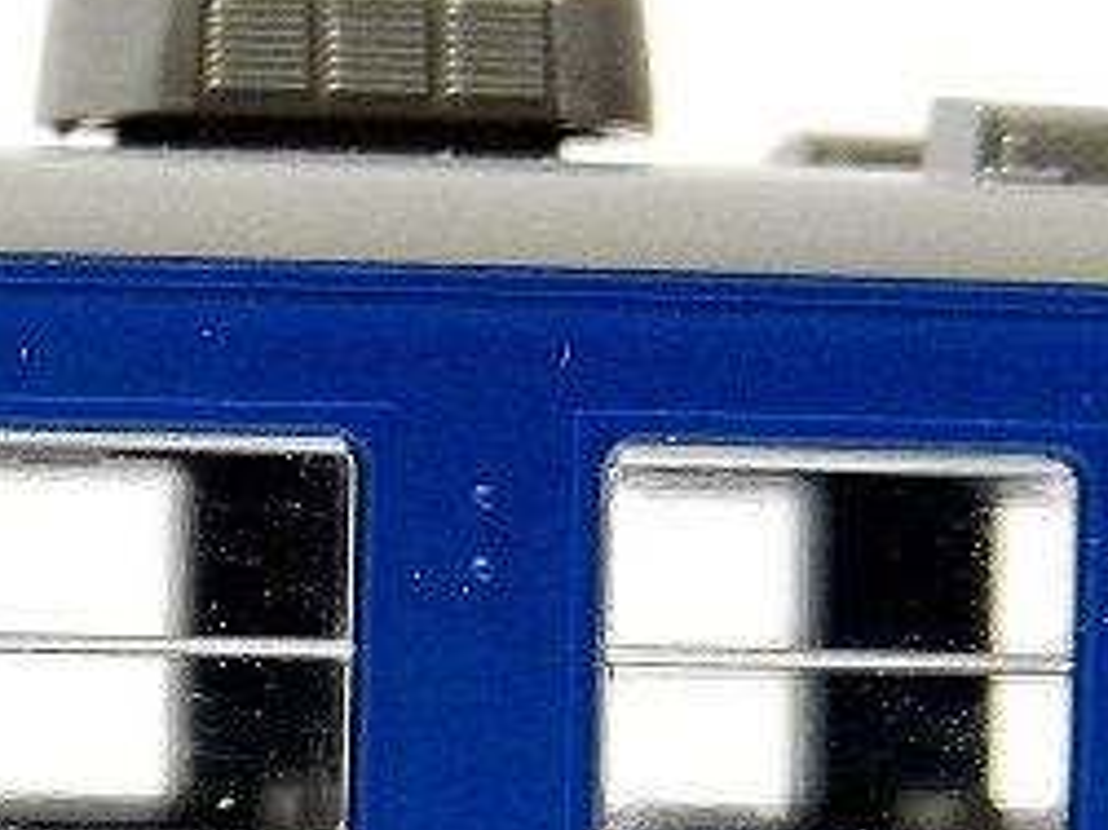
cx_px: -97
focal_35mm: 237
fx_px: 7582
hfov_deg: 8.3
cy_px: 982
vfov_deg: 6.2
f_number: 5.1
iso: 800
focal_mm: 15.2
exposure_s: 1/5
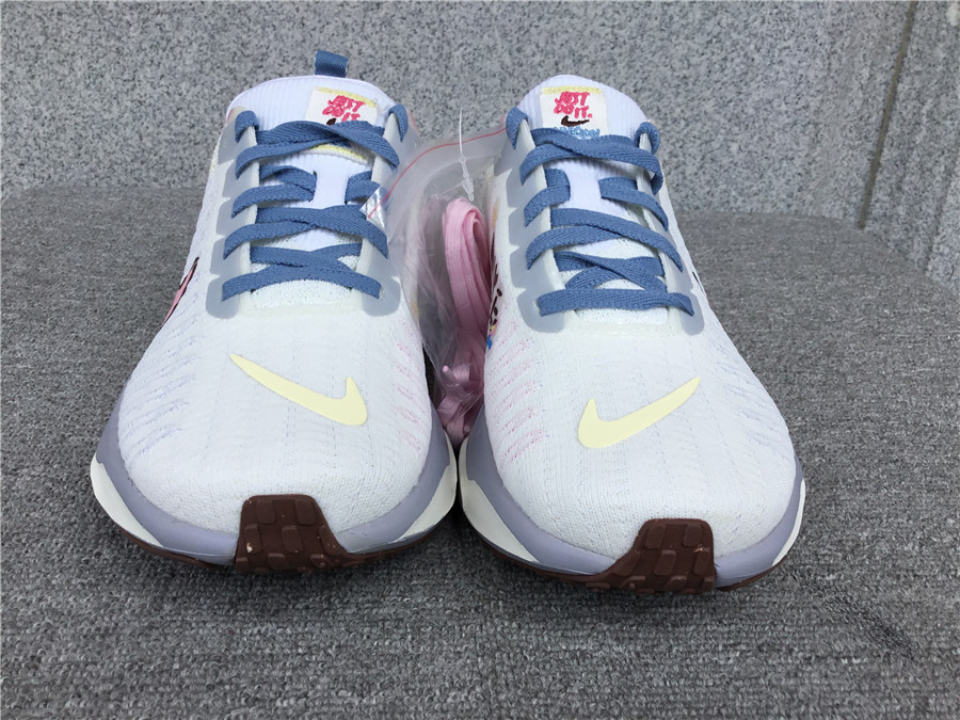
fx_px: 860
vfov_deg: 45.4
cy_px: 360
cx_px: 480
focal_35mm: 31
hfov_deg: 58.4
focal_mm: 3.3
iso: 25
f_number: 2.4
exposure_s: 1/532
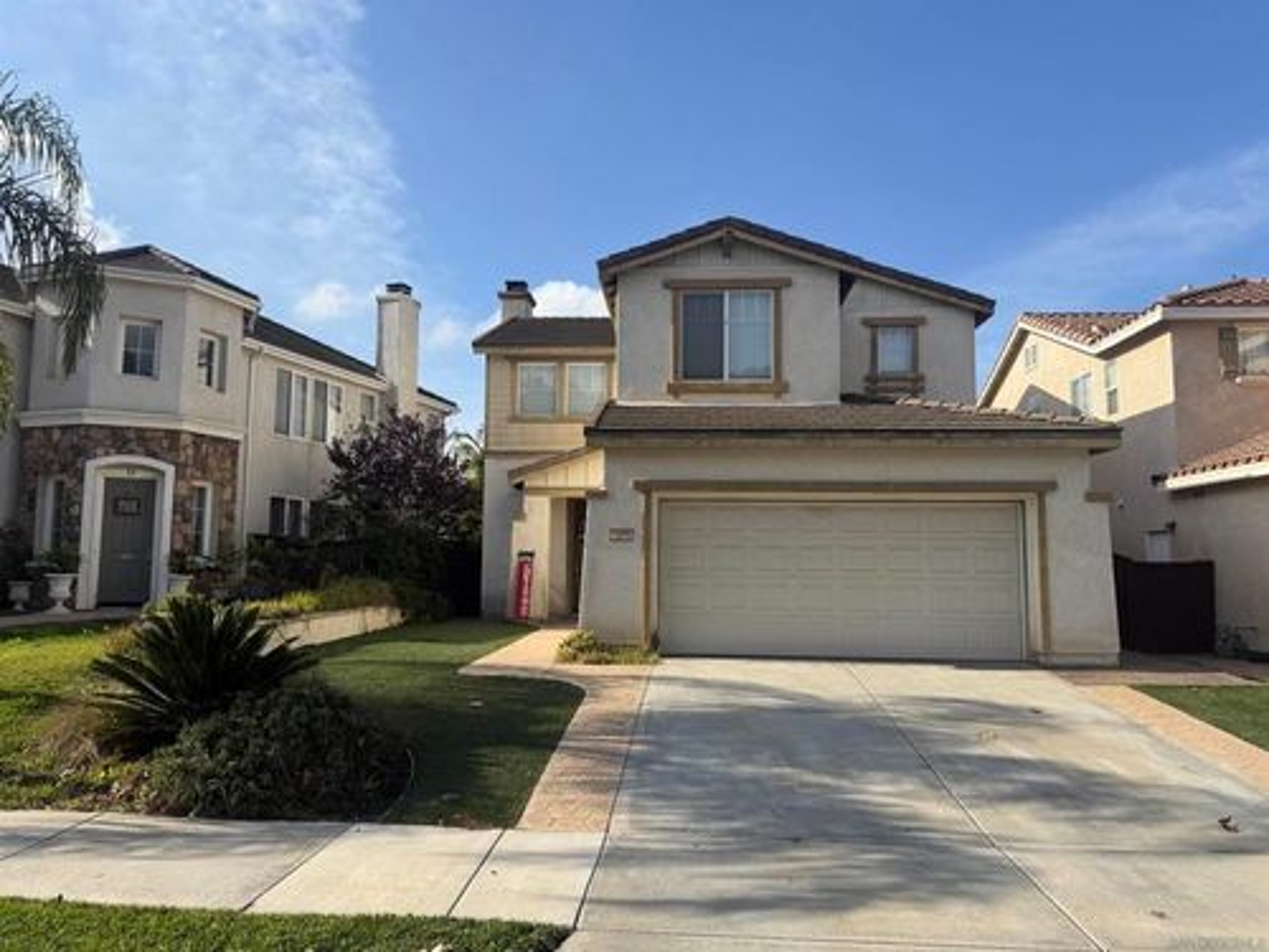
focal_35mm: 24
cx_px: 634
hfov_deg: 71.6
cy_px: 476
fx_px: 880
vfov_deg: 56.8
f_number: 1.78
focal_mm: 6.76
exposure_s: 1/4167
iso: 80
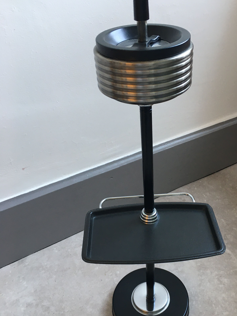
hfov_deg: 38.4
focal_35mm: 37
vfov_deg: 50.0
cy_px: 177
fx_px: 338
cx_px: 147
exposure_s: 1/33
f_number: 2.2
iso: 80
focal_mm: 4.15
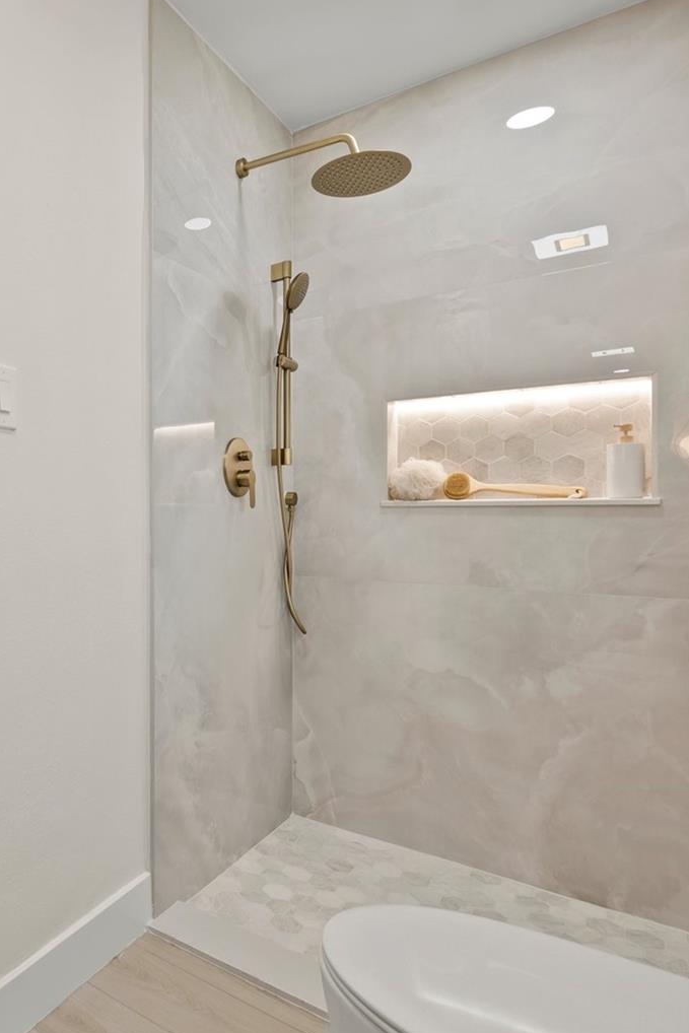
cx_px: 47
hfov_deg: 49.7
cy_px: 525
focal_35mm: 22
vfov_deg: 78.6
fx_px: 631
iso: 250
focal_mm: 14
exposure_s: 1/5
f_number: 9
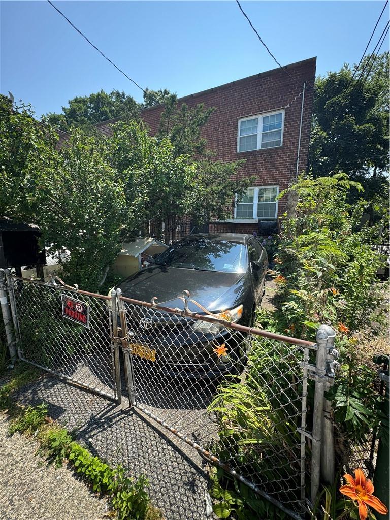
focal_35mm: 14
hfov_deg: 85.7
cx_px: 195
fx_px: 210
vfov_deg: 102.1
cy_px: 260
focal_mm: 2.22
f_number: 2.2
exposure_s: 1/456
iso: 40
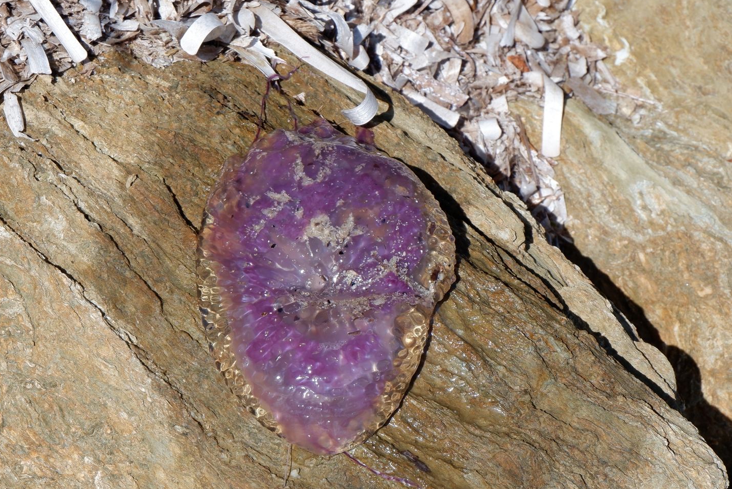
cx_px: 214
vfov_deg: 11.9
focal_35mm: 115
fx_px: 2339
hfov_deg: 17.7
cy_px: 321
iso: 200
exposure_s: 1/480
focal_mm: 44.5
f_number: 9
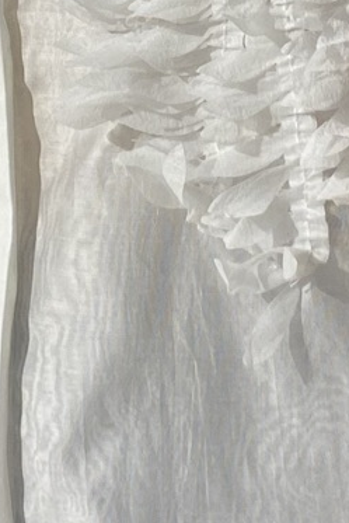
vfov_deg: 13.5
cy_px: -217
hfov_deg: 9.5
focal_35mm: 145
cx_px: 172
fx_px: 2106
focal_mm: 4.25
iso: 80
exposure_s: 1/100
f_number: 1.8
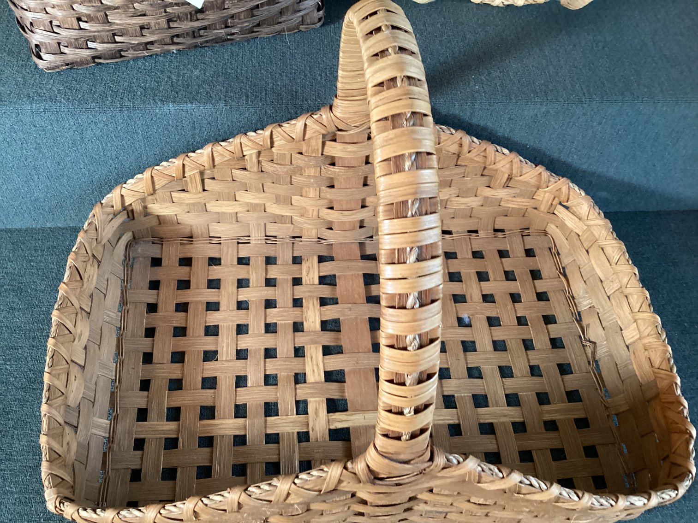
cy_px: 262
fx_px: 625
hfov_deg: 58.3
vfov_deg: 45.4
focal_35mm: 31
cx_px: 349
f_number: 2.4
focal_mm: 3.3
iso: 320
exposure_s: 1/40
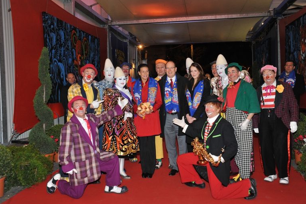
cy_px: 102
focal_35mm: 39
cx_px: 156
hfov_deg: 49.6
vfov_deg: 34.2
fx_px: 331
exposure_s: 1/125
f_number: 6.3
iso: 1600
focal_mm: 38
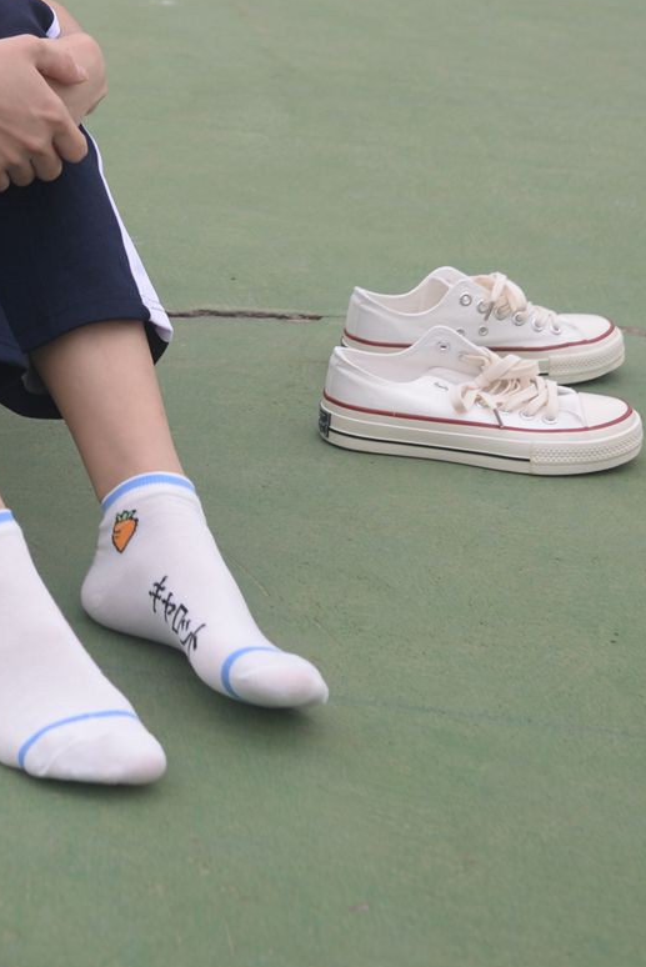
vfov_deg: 22.0
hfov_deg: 15.2
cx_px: -59
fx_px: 2365
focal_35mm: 88
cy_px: -57
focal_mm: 35
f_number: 5
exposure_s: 1/250
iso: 250
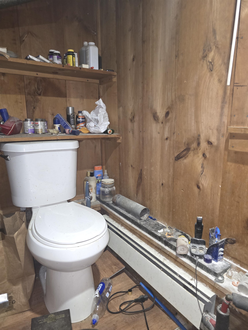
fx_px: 220
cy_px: 165
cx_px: 124
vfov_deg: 73.9
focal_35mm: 23
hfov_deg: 58.9
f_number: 1.7
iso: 500
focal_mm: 6.3
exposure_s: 1/12
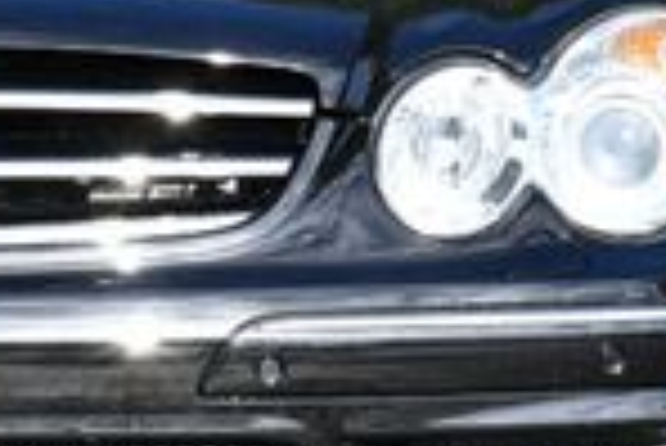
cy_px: 72
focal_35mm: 346
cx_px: -207
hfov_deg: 5.9
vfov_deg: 4.0
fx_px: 6407
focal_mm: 40
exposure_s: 1/250
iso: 200
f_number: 8
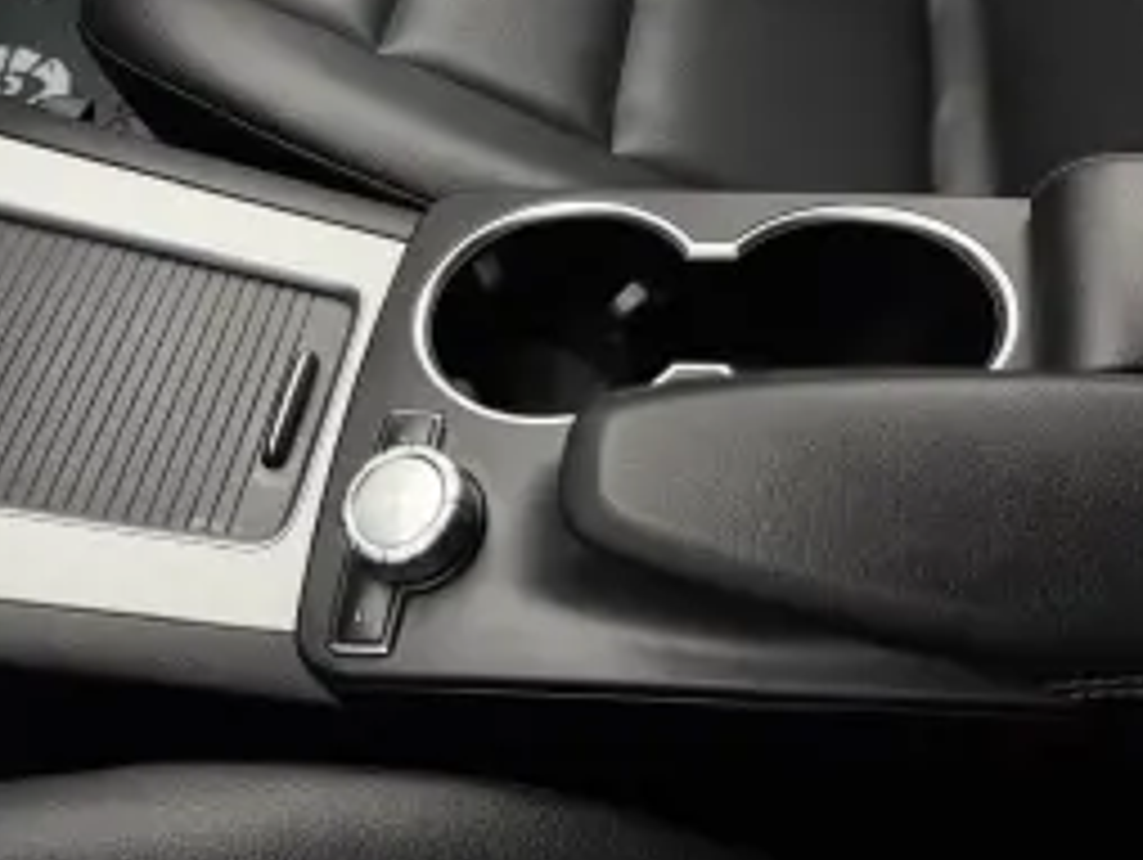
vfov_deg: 41.3
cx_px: 549
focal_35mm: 34
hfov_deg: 53.9
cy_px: 288
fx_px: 1124
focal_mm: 6.76
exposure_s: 1/144
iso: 100
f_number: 1.78
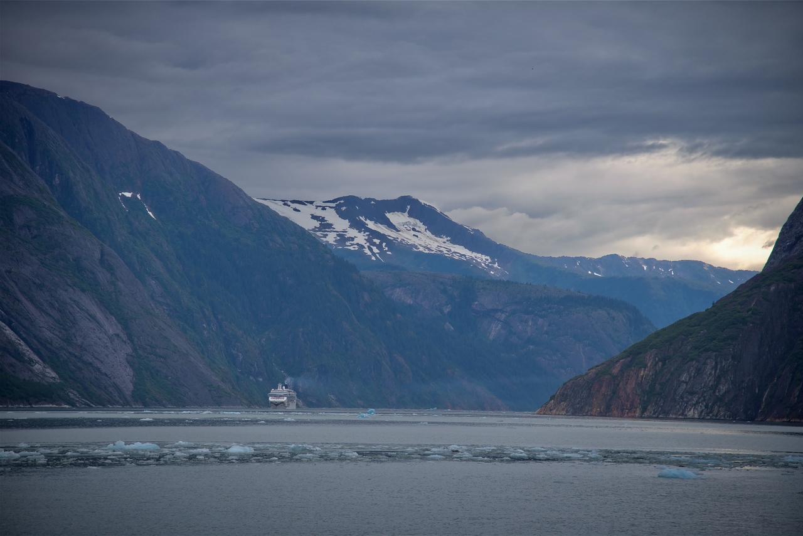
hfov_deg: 17.1
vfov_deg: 11.4
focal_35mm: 120
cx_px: 402
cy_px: 268
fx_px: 2677
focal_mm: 120
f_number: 4.5
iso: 100
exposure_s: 1/250
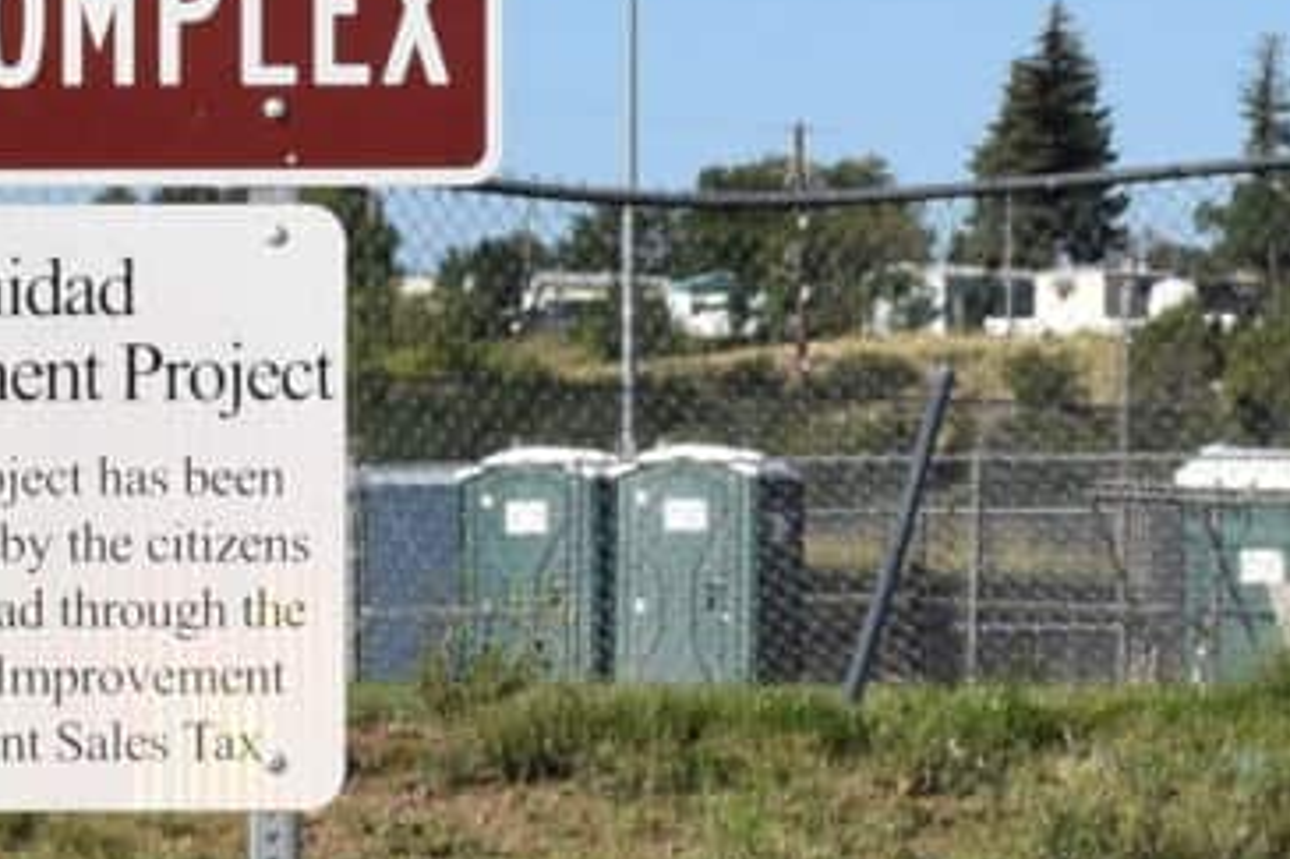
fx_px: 12822
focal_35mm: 358
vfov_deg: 3.8
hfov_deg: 5.8
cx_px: 785
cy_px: -203
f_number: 8
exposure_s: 1/500
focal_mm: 34
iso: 140
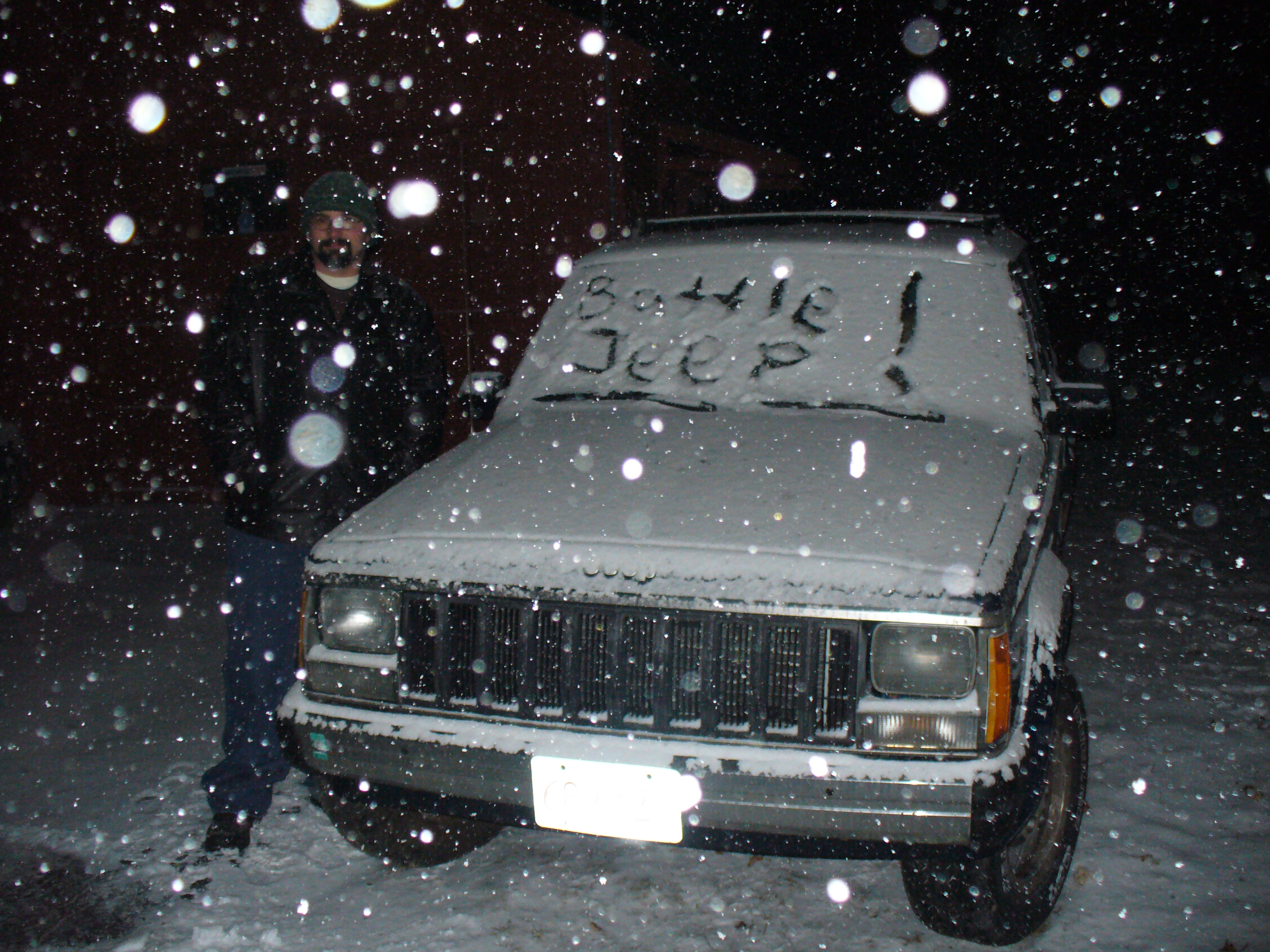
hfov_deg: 50.1
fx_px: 1357
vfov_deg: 38.7
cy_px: 476
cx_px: 635
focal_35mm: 37
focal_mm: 6.1
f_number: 2.8
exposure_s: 1/30
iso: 200
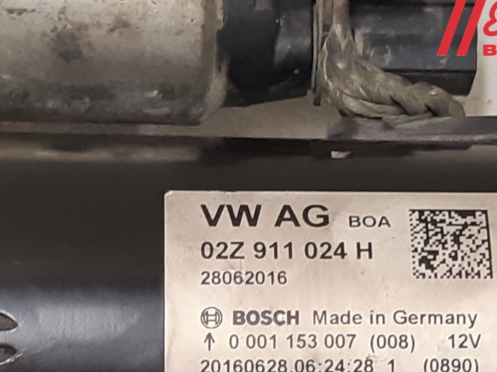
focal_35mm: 37
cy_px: 262
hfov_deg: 49.9
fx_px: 531
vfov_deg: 38.0
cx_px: 295
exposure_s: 1/50
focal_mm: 3.93
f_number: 1.7
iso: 160
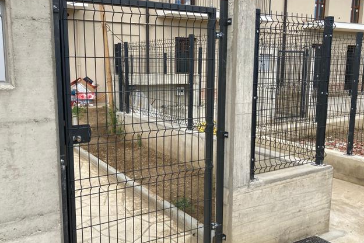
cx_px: 171
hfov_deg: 54.4
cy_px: 128
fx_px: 354
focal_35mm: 35
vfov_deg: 37.8
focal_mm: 3.99
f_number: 1.8
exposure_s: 1/656
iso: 20
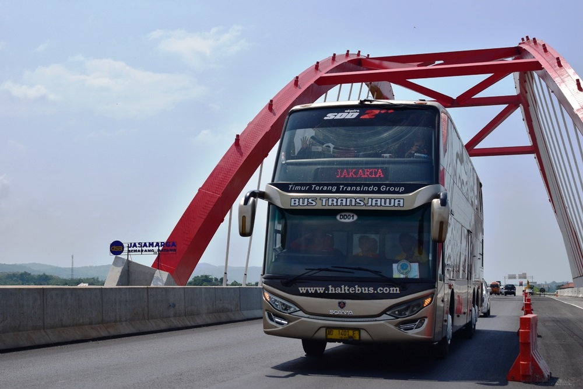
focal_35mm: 52
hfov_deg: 37.8
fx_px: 850
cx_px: 292
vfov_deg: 25.8
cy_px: 194
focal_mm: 35
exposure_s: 1/640
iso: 100
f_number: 8
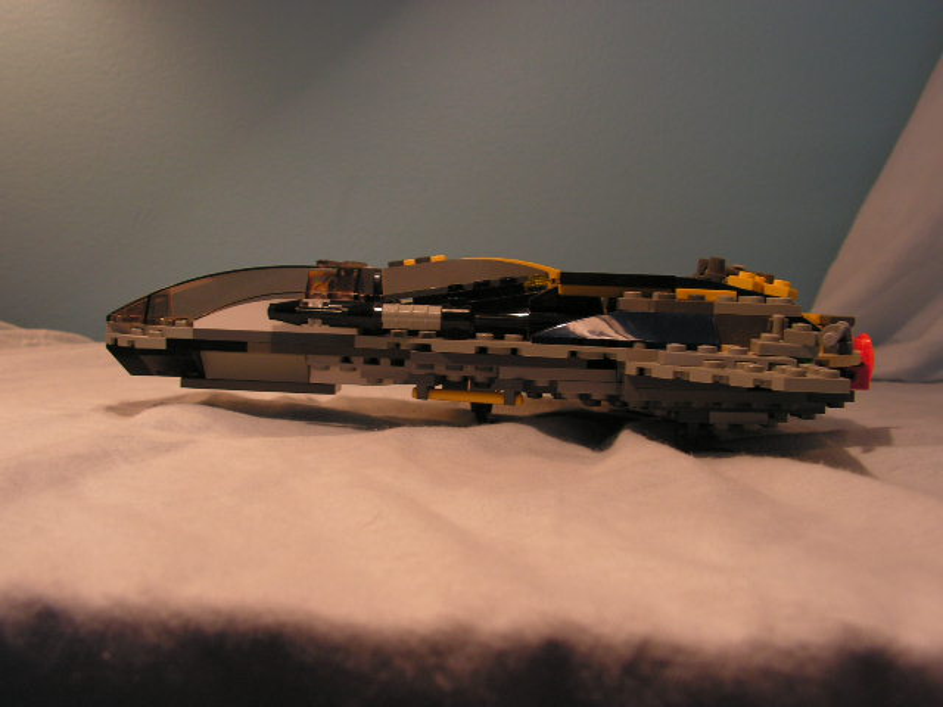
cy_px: 354
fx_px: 1035
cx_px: 472
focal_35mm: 38
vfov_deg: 37.7
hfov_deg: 49.0
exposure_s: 1/50
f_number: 3.2
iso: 100
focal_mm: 6.4
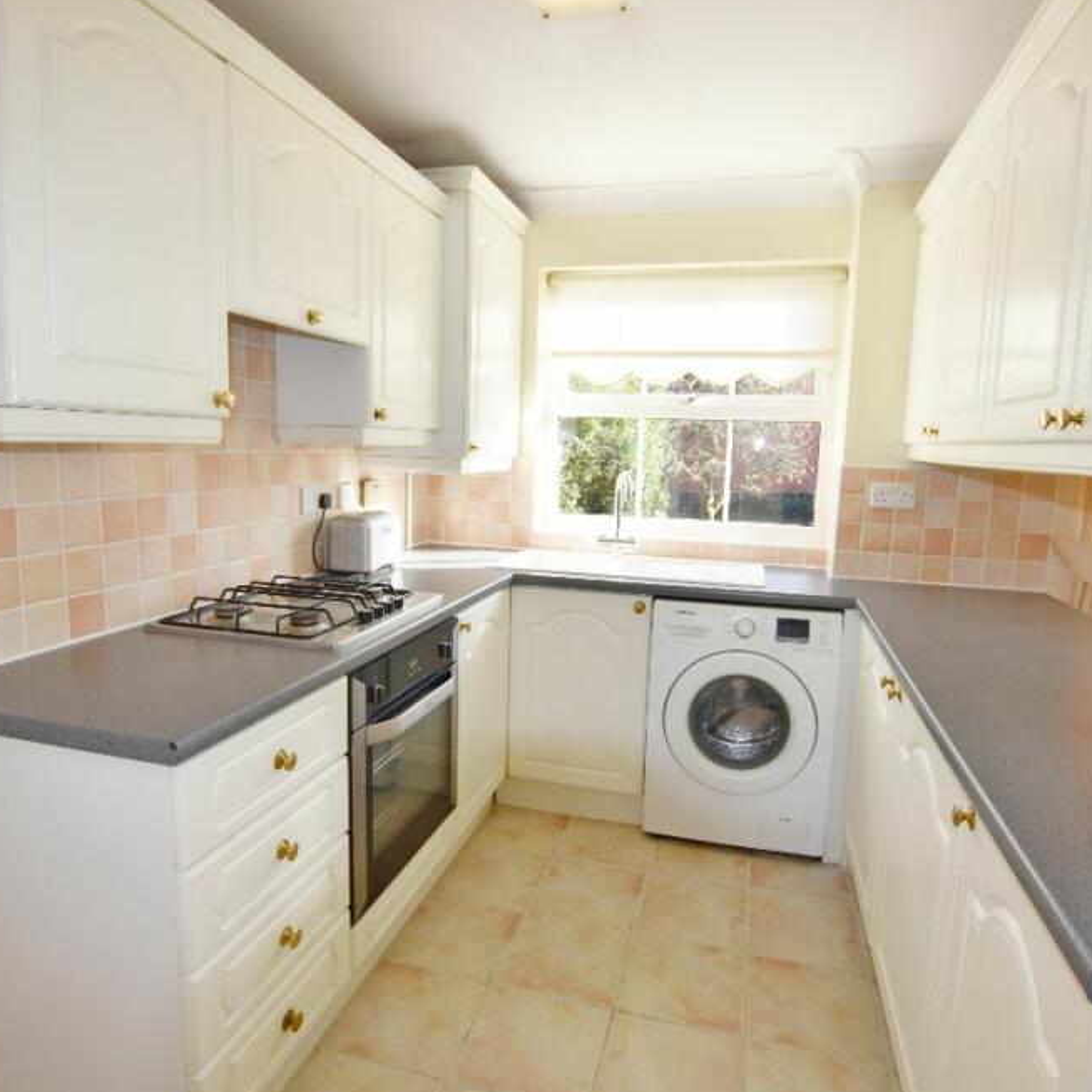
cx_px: 538
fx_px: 714
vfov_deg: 74.8
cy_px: 551
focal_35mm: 20
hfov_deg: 74.8
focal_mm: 10
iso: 100
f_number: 3.5
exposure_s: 1/160
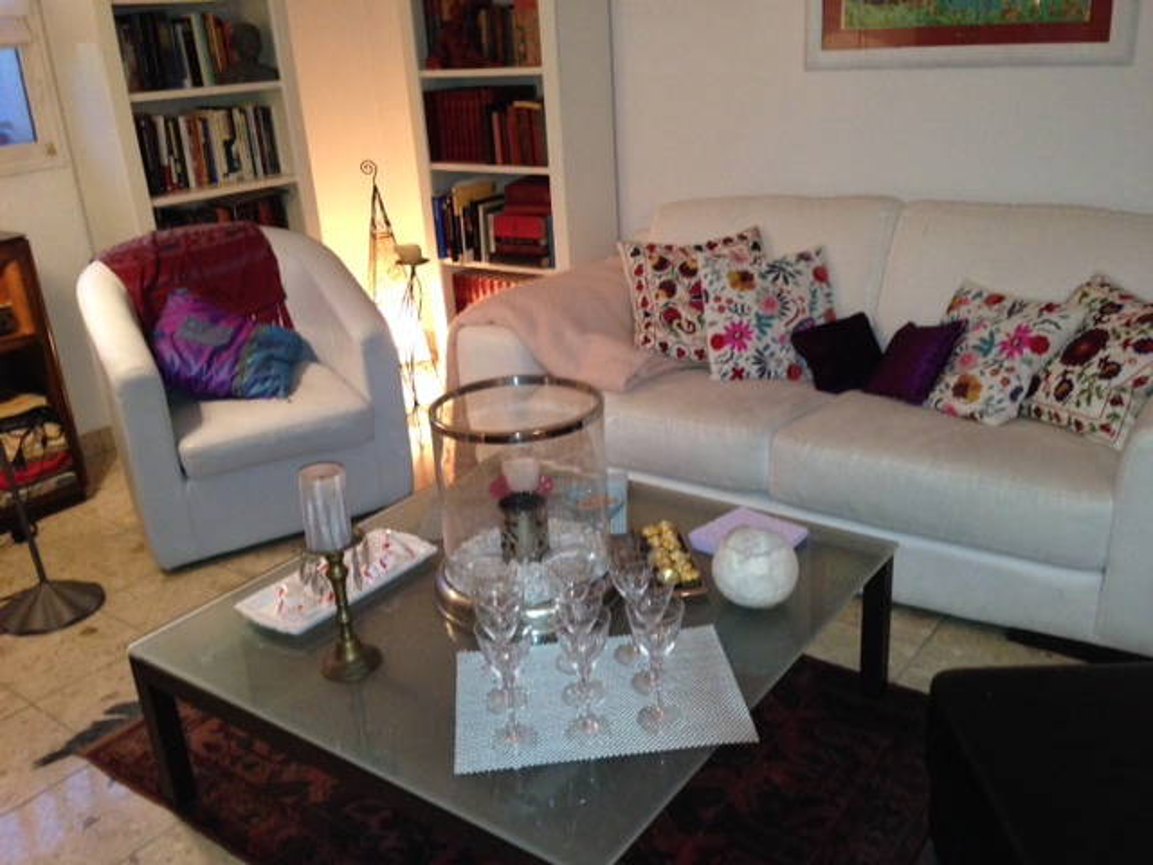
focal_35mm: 33
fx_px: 1099
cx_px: 576
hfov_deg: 55.4
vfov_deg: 42.9
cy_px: 432
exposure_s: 1/16
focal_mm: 4.12
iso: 320
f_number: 2.4
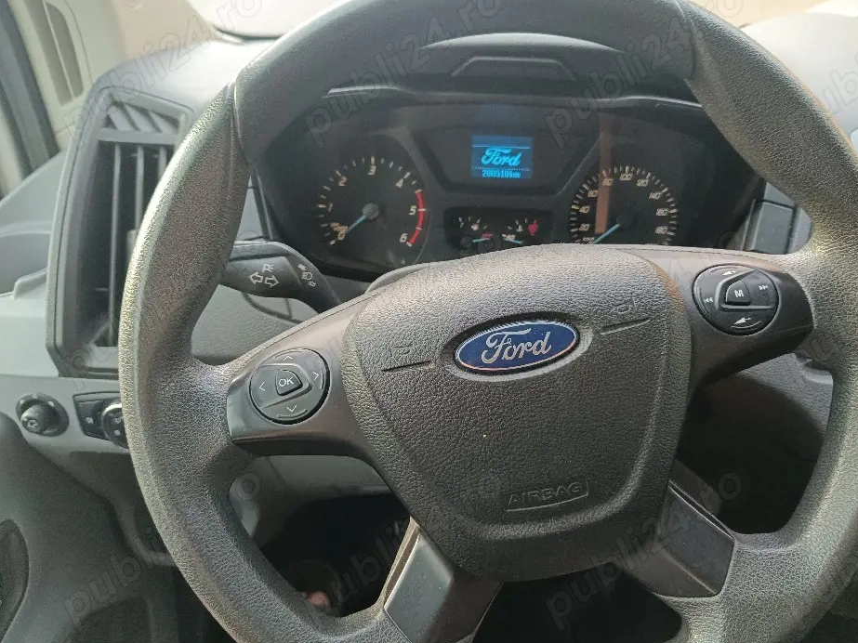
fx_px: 644
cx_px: 464
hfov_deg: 67.2
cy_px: 311
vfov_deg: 53.0
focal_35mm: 26
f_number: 1.88
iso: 557
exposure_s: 1/101
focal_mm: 5.59
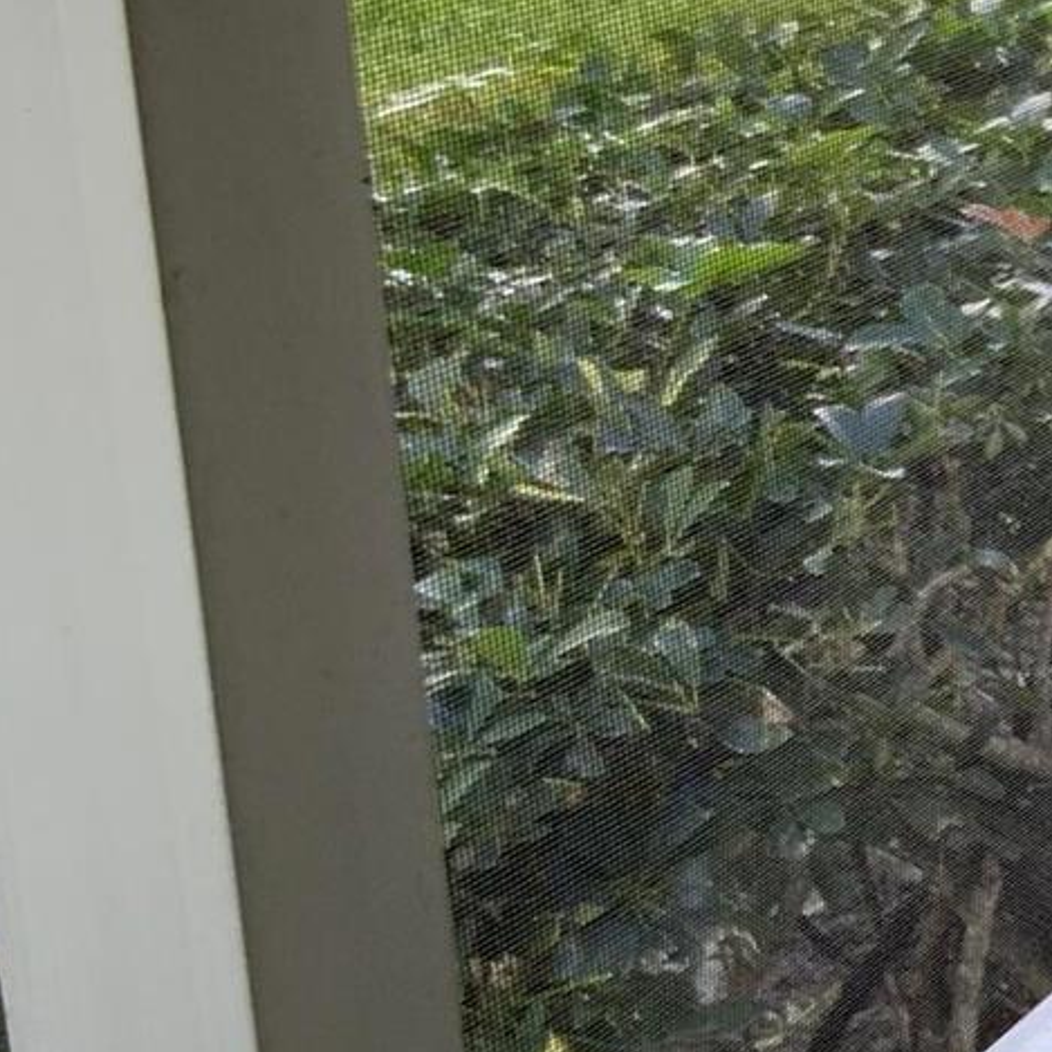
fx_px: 3851
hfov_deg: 14.0
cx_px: 1808
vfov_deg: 15.5
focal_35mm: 112
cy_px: 357
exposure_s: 1/122
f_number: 1.8
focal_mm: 3
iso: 16
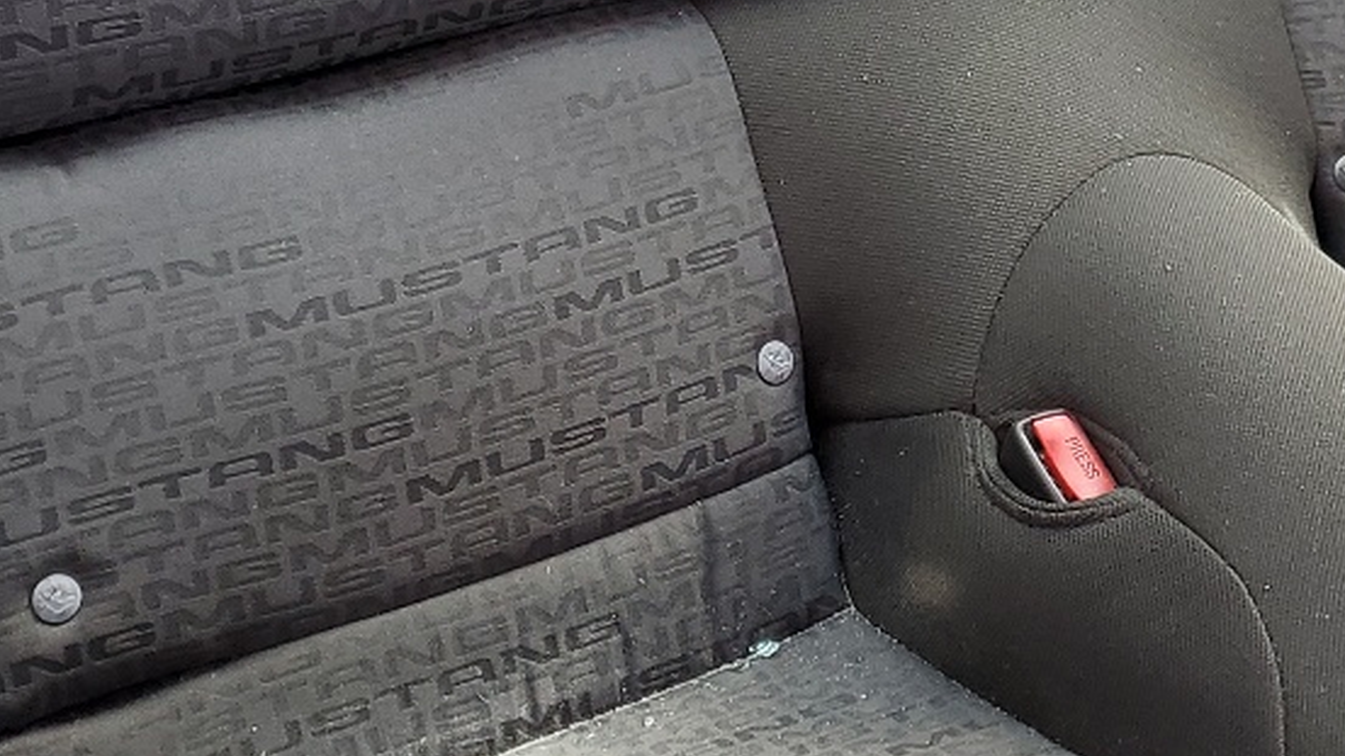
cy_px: -214
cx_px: 953
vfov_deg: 14.2
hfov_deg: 25.7
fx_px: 2924
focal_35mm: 82
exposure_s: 1/128
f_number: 1.5
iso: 50
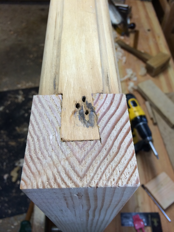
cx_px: 87
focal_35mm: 30
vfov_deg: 60.0
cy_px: 116
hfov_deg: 46.8
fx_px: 201
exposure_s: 1/30
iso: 40
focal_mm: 4.12
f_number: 2.2
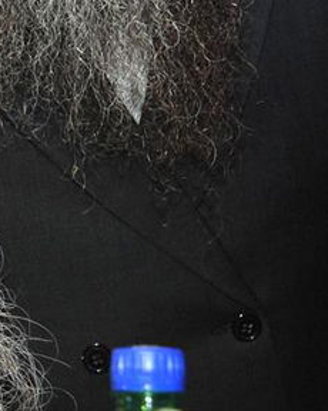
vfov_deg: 8.4
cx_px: -262
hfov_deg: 6.6
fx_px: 2770
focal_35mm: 228
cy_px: -101
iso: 1600
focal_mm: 50
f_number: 5.6
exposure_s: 1/160
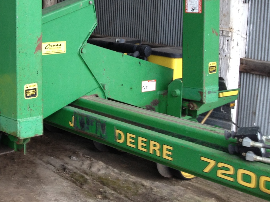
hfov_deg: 25.2
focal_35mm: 73
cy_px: 23
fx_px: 569
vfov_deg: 19.8
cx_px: -11
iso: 50
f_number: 2.4
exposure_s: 1/40
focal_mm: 4.28
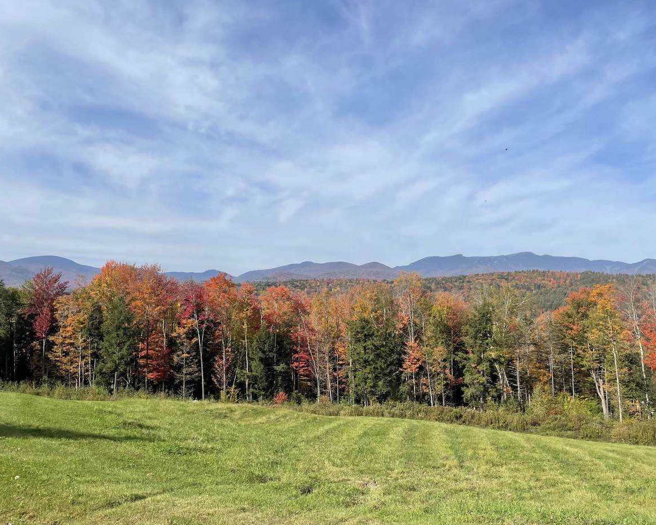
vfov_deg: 51.5
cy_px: 268
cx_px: 311
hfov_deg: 62.2
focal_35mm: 28
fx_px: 544
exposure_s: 1/4831
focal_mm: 4.2
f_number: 1.6
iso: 32
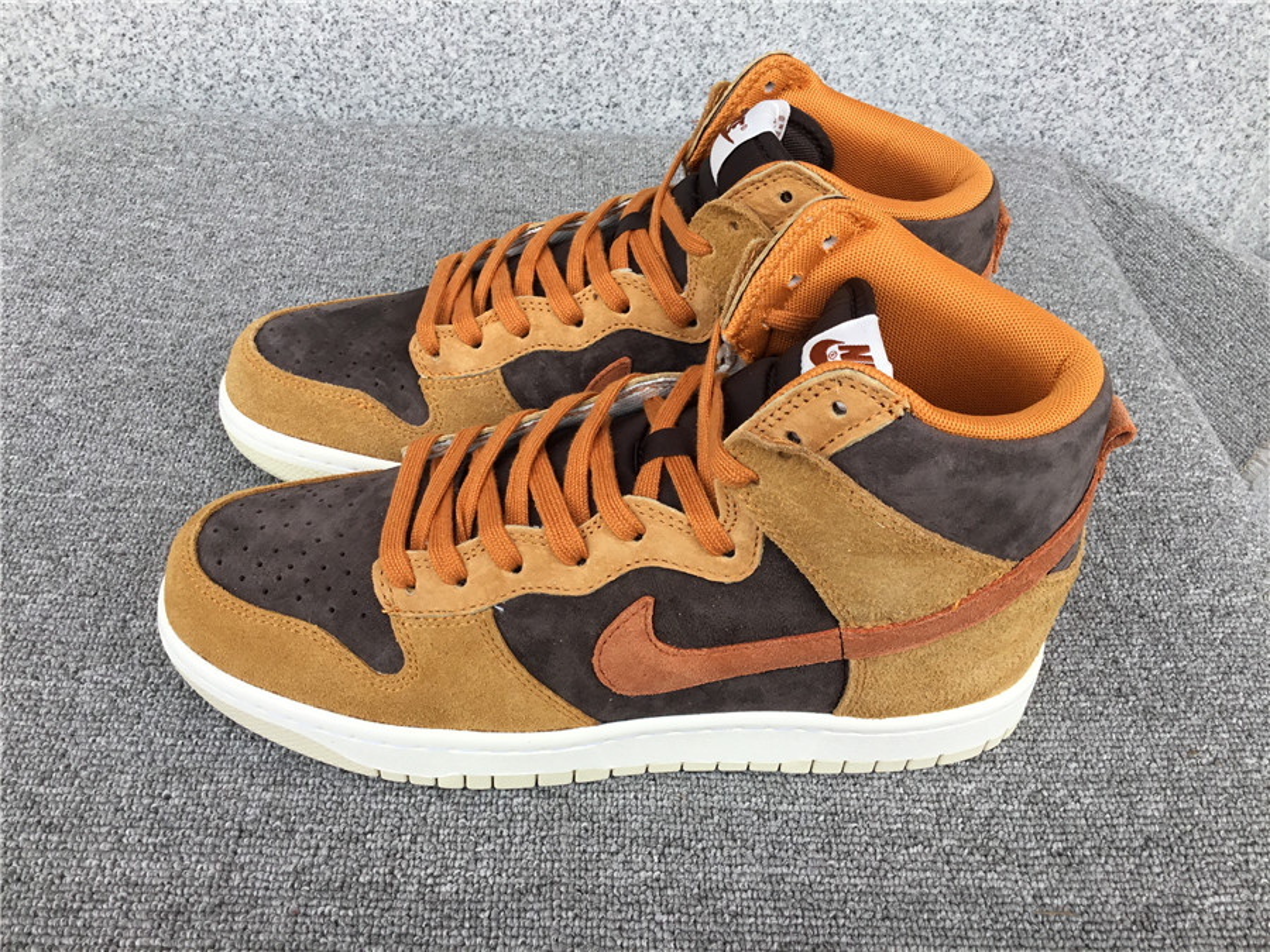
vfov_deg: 45.4
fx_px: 1137
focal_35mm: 31
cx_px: 635
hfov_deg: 58.4
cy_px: 476
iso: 25
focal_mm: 3.3
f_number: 2.4
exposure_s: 1/290
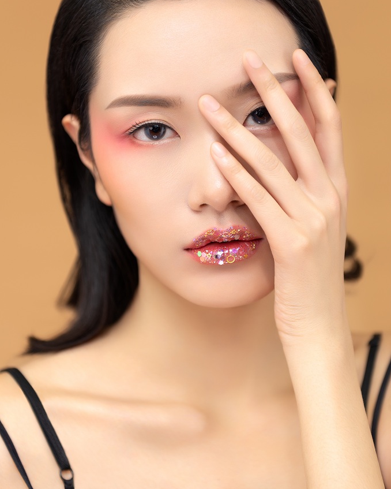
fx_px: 1142
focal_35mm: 79
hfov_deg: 19.4
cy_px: 199
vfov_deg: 24.1
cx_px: 196
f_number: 3.5
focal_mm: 70
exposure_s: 1/125
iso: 160
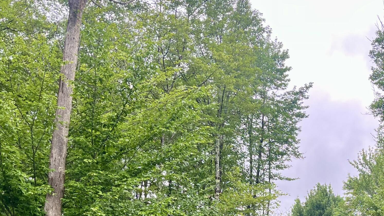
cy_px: 225
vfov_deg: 20.3
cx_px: 332
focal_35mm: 57
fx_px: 580
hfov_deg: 34.9
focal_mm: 5.1
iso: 40
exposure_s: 1/176
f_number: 1.6
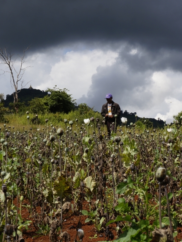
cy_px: 120
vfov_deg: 22.8
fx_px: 603
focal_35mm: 86
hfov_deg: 17.2
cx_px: 84
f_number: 13
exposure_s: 1/160
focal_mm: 34
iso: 100
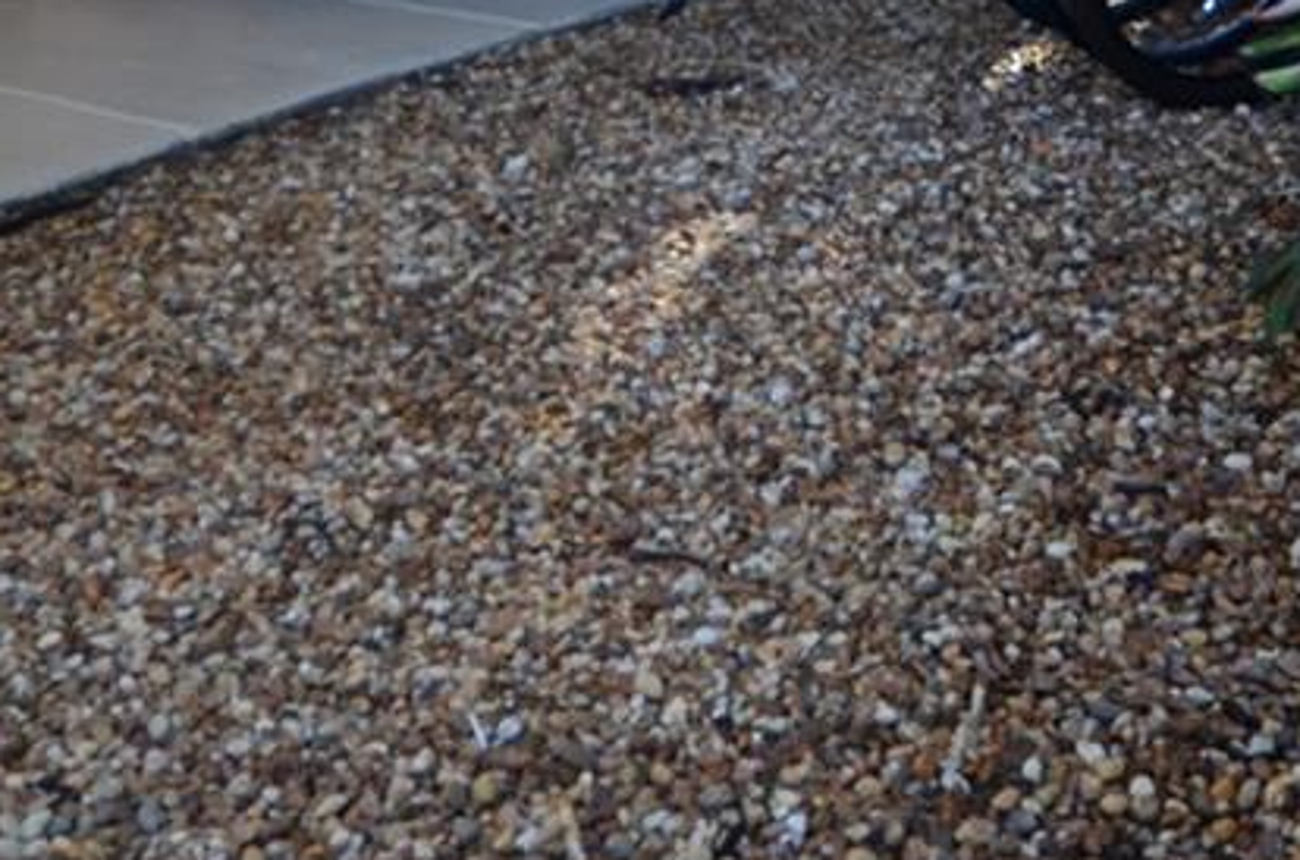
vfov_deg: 20.8
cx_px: 700
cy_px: -306
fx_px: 2090
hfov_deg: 34.5
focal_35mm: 58
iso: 200
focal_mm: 10
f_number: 3.5
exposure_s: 1/400
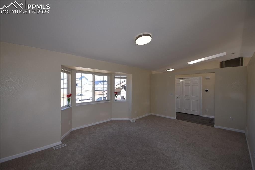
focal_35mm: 15
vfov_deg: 77.4
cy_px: 85
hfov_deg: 100.4
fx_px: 106
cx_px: 128
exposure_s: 1/125
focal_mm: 10
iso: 200
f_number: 5.6
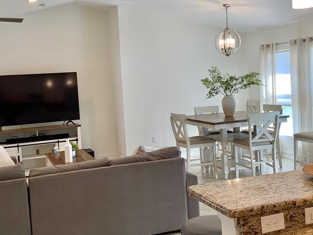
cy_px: 99
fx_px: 416
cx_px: 150
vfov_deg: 31.5
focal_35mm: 46
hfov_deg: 41.2
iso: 64
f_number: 2.4
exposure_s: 1/120
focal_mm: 3.3
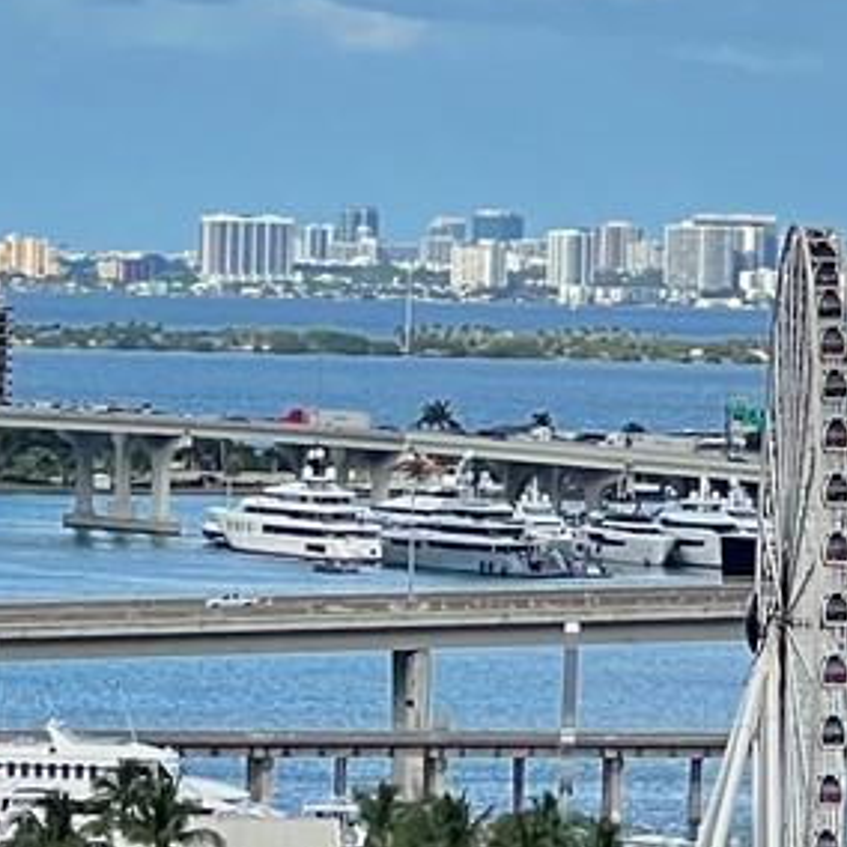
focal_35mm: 383
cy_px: 418
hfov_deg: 4.6
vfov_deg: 4.6
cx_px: 585
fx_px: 10603
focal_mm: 9
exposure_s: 1/612
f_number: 2.8
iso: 32
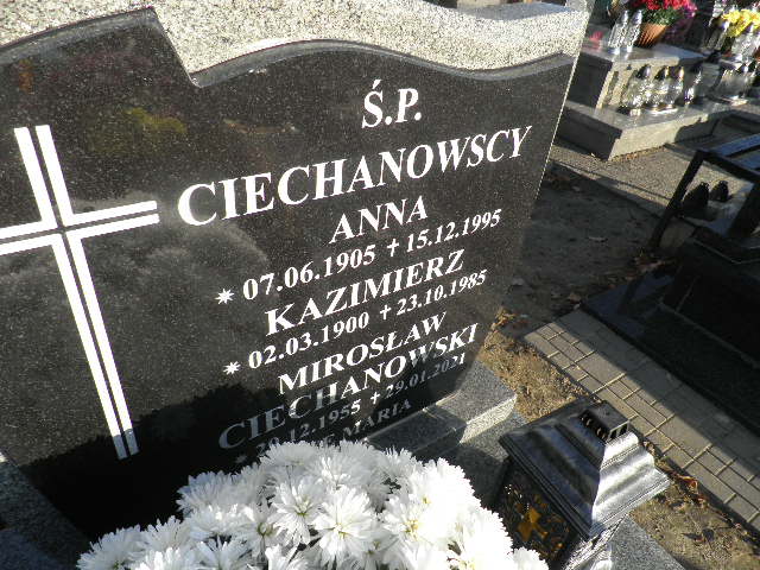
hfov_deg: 71.6
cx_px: 380
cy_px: 285
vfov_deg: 56.8
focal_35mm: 24
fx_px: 527
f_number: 8.3
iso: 64
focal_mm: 4.3
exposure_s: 1/50
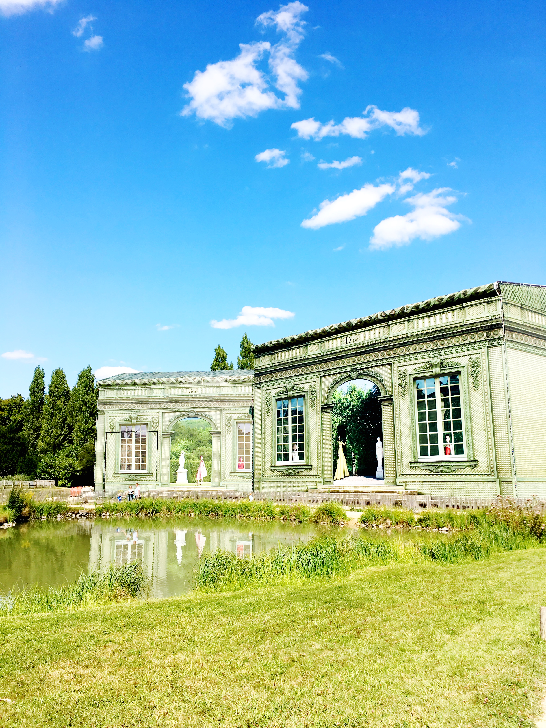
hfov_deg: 48.2
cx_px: 273
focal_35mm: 29
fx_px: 610
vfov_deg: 61.7
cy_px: 364
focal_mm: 4.15
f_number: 2.2
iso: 25
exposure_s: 1/1570
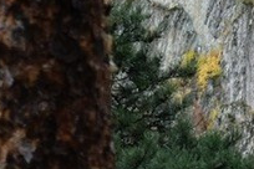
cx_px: 324
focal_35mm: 257
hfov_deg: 7.9
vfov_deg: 5.2
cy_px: -231
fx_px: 1813
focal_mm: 27
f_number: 2.8
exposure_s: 1/2000
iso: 800
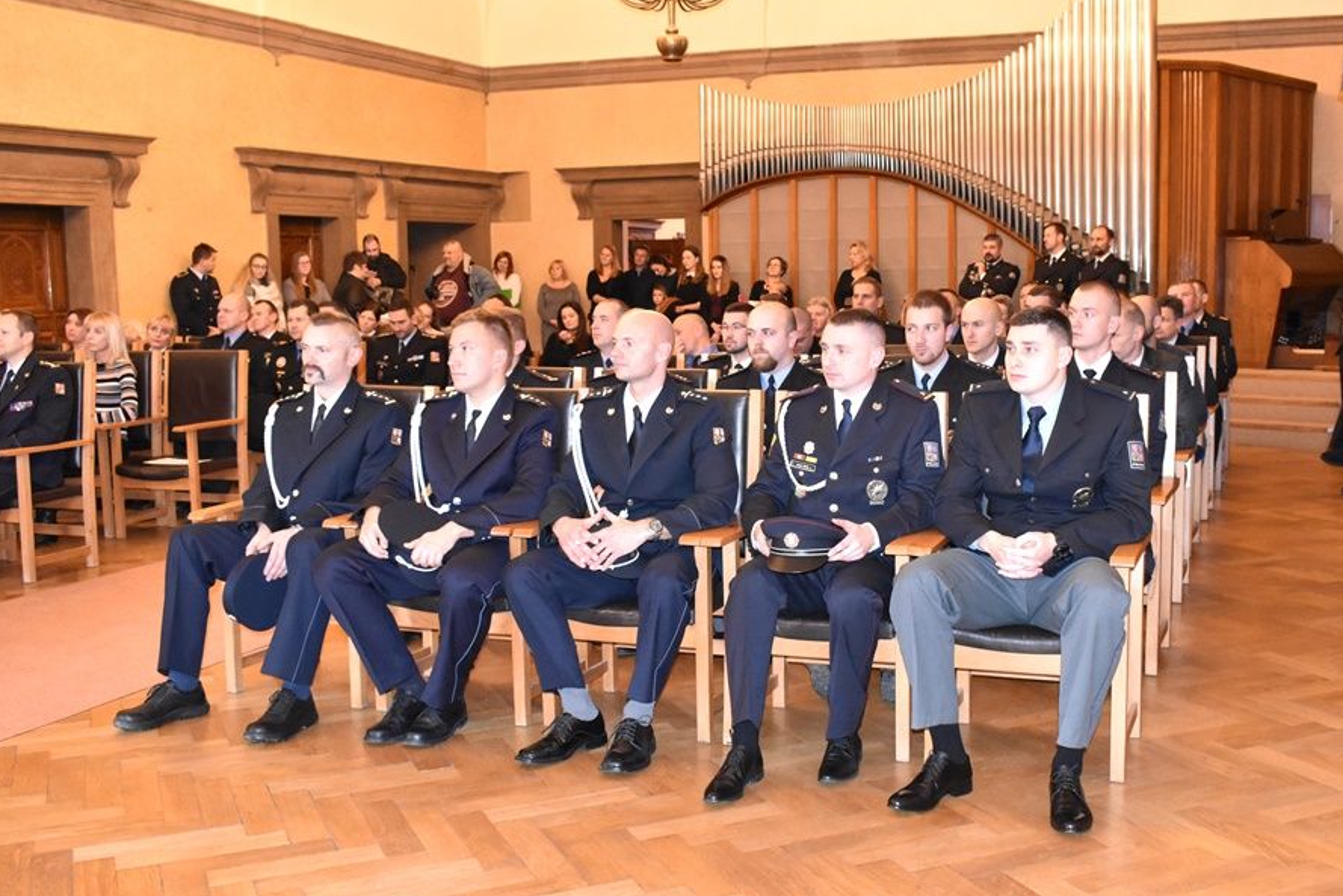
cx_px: 769
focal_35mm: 38
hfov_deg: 50.5
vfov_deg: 35.1
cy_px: 456
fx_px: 1418
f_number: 5.6
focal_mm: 22
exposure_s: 1/60
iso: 4000
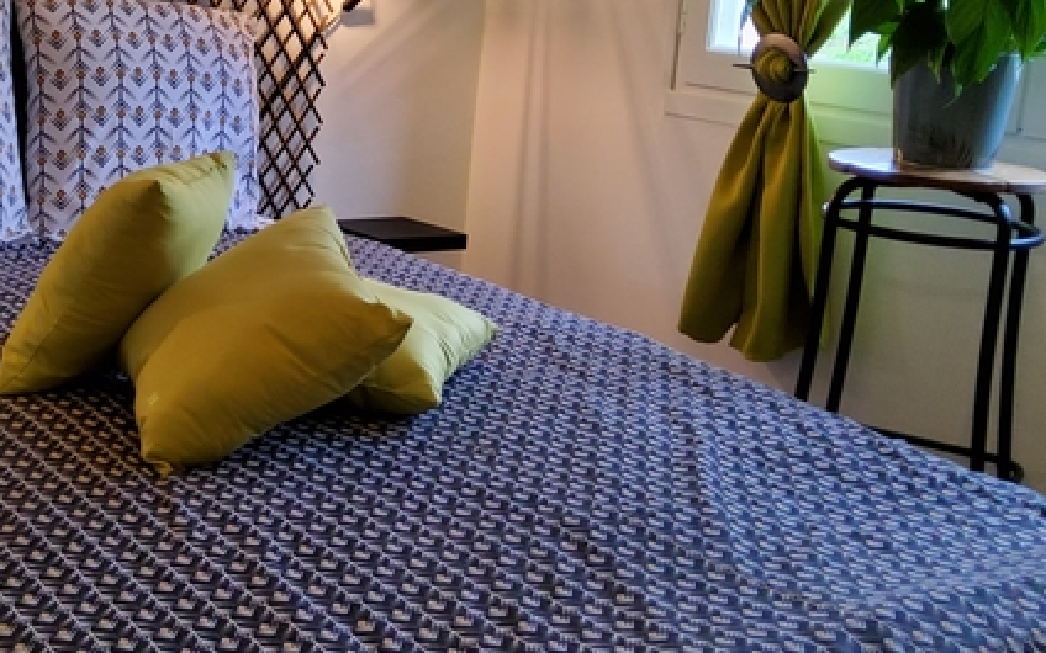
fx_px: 1482
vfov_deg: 24.7
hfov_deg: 37.8
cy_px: 185
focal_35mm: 52
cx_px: 244
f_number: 2
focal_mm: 3.08
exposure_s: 1/100
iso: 250
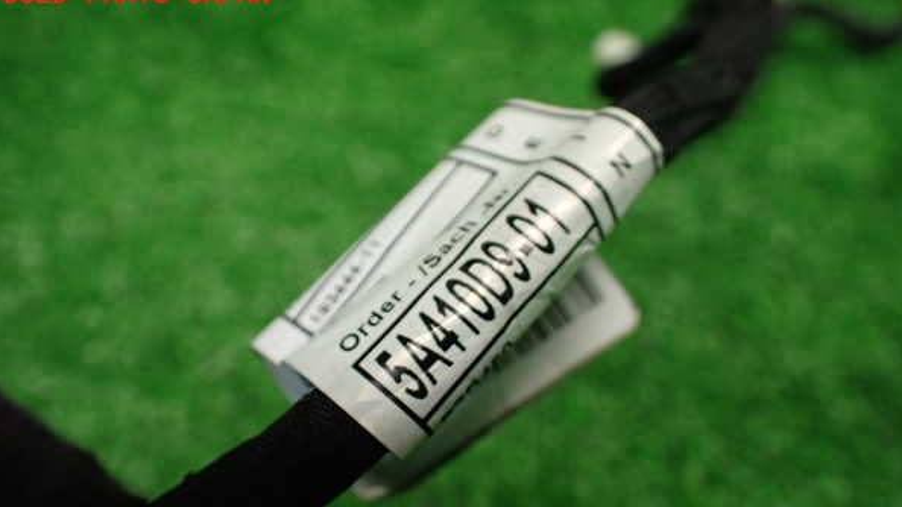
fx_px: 789
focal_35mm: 33
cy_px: 316
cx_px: 449
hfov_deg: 59.5
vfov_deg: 35.4
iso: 500
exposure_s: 1/125
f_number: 2.3
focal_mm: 5.4
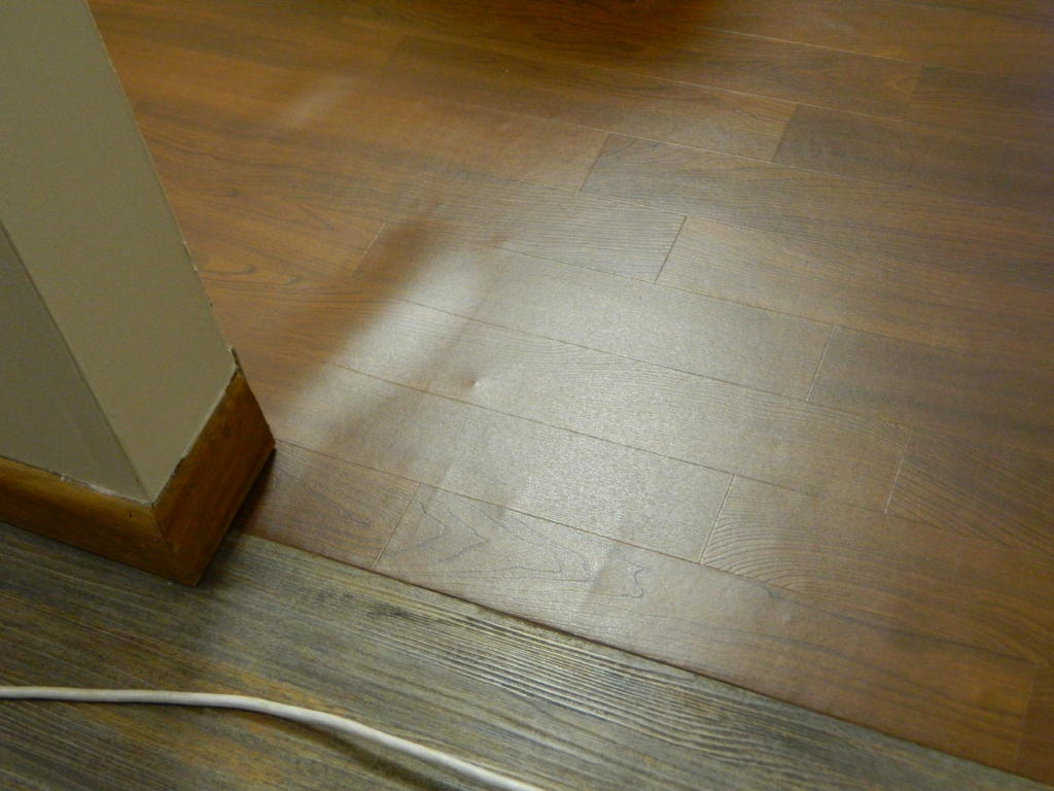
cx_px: 527
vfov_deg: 30.9
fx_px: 1431
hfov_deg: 40.4
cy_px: 396
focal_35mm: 47
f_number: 3.6
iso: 400
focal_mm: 8.4
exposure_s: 1/20
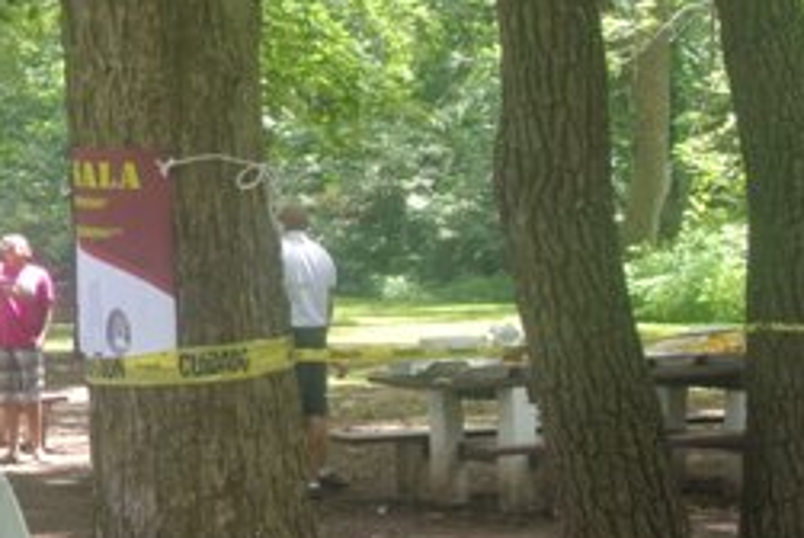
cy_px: 263
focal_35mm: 118
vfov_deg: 11.6
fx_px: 2638
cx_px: -368
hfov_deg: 16.0
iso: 200
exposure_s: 1/60
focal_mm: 14
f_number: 9
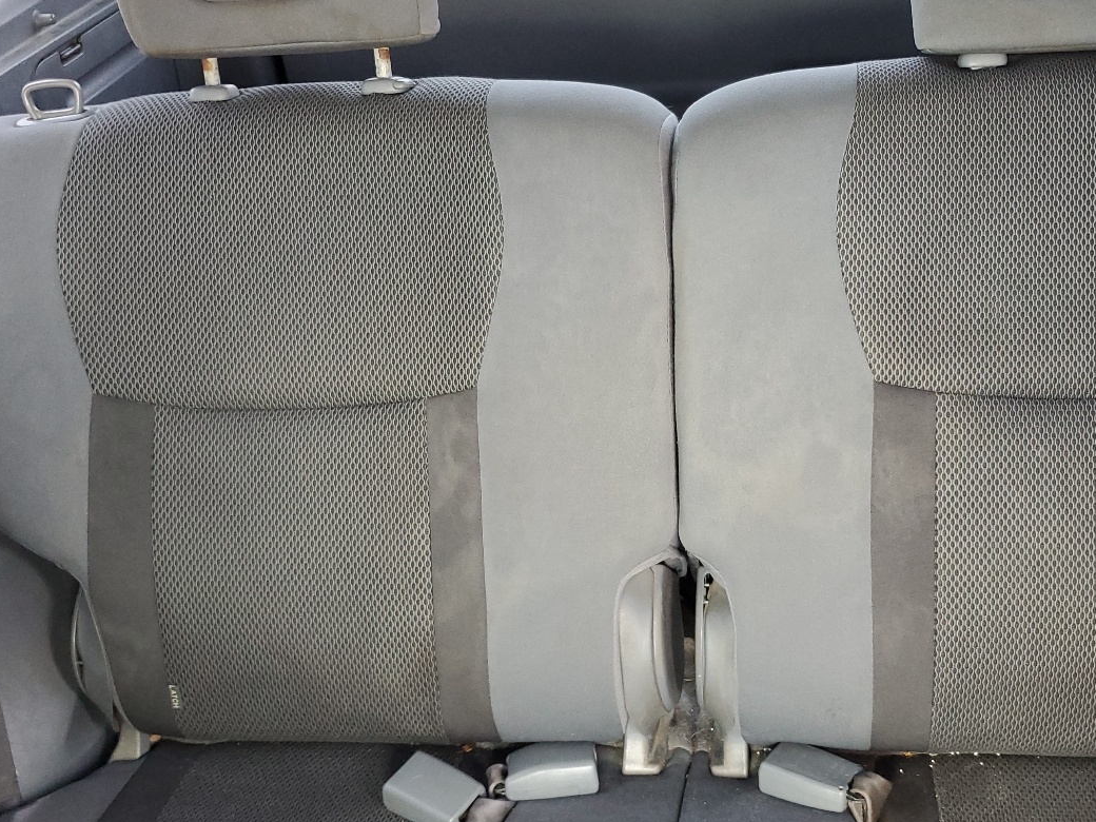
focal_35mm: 40
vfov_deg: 35.9
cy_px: 371
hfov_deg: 46.6
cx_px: 652
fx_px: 1266
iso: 141
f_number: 1.5
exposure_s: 1/60.2
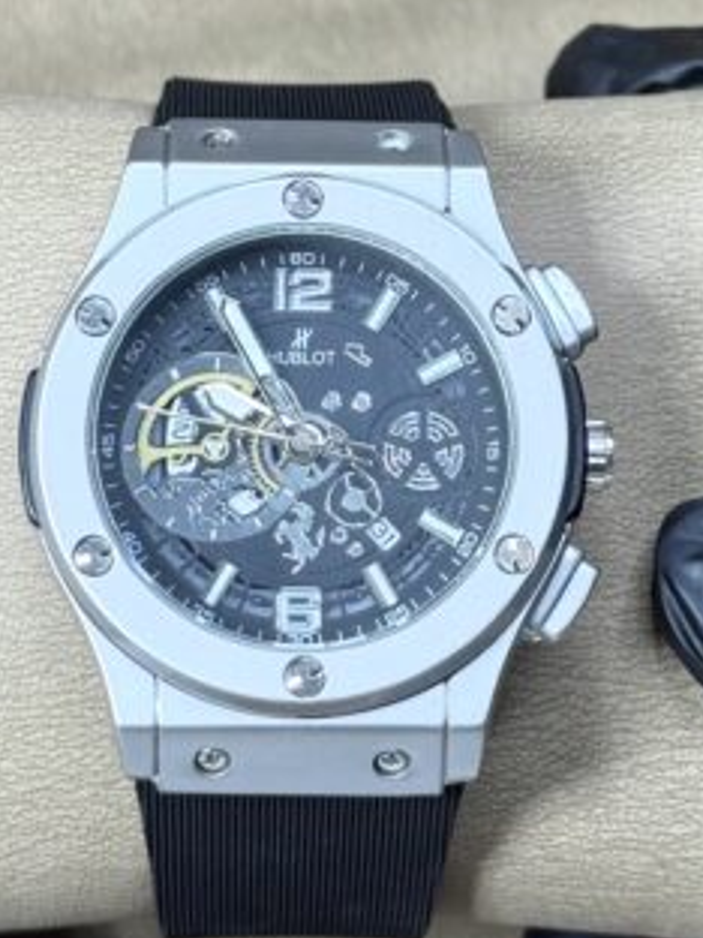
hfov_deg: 12.0
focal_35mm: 123
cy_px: 310
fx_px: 3331
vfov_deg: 16.0
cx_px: 385
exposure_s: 1/110
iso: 100
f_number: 1.78
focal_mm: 6.76
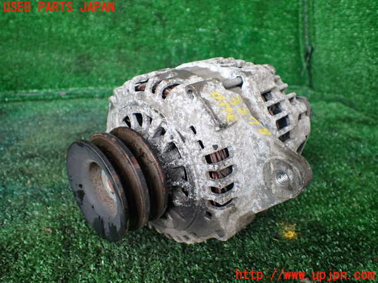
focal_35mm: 30
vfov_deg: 46.8
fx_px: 328
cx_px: 189
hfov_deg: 60.0
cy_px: 142
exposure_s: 1/125
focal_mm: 5.4
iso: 200
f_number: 2.3
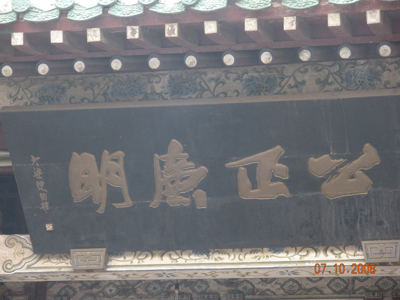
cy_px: 150
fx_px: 1398
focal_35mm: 121
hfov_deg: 16.3
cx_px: 200
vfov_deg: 12.2
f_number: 5.3
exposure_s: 1/124
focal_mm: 21.2
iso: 396
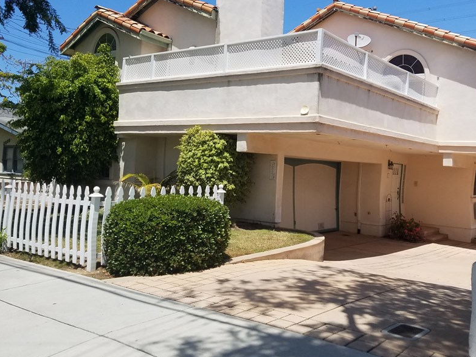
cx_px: 280
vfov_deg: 41.6
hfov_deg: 53.7
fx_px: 467
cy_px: 141
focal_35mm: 34
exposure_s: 1/3360
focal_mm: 4.2
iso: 50
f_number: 1.7
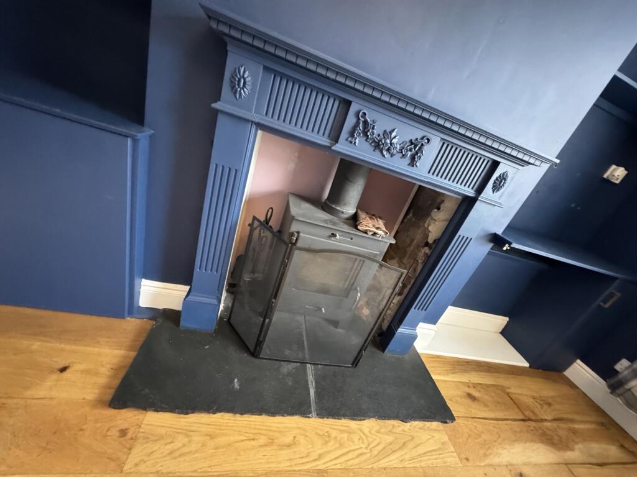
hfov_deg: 102.1
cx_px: 318
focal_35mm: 14
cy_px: 238
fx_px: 258
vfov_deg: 85.7
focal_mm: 2.22
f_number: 2.2
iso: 1250
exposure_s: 1/49
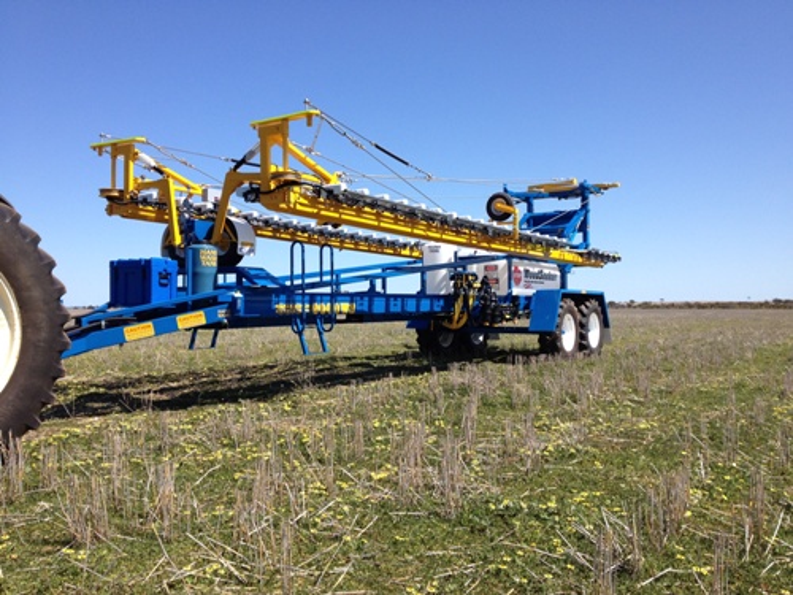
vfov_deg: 40.7
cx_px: 396
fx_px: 802
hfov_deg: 52.6
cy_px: 298
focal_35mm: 35
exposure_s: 1/1453
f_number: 2.4
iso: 50
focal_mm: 4.28
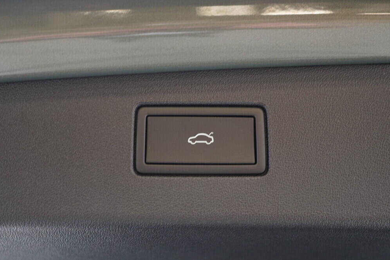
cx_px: 191
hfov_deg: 51.9
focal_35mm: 37
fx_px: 401
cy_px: 130
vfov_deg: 35.9
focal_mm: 24
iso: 400
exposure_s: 1/40
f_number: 2.8
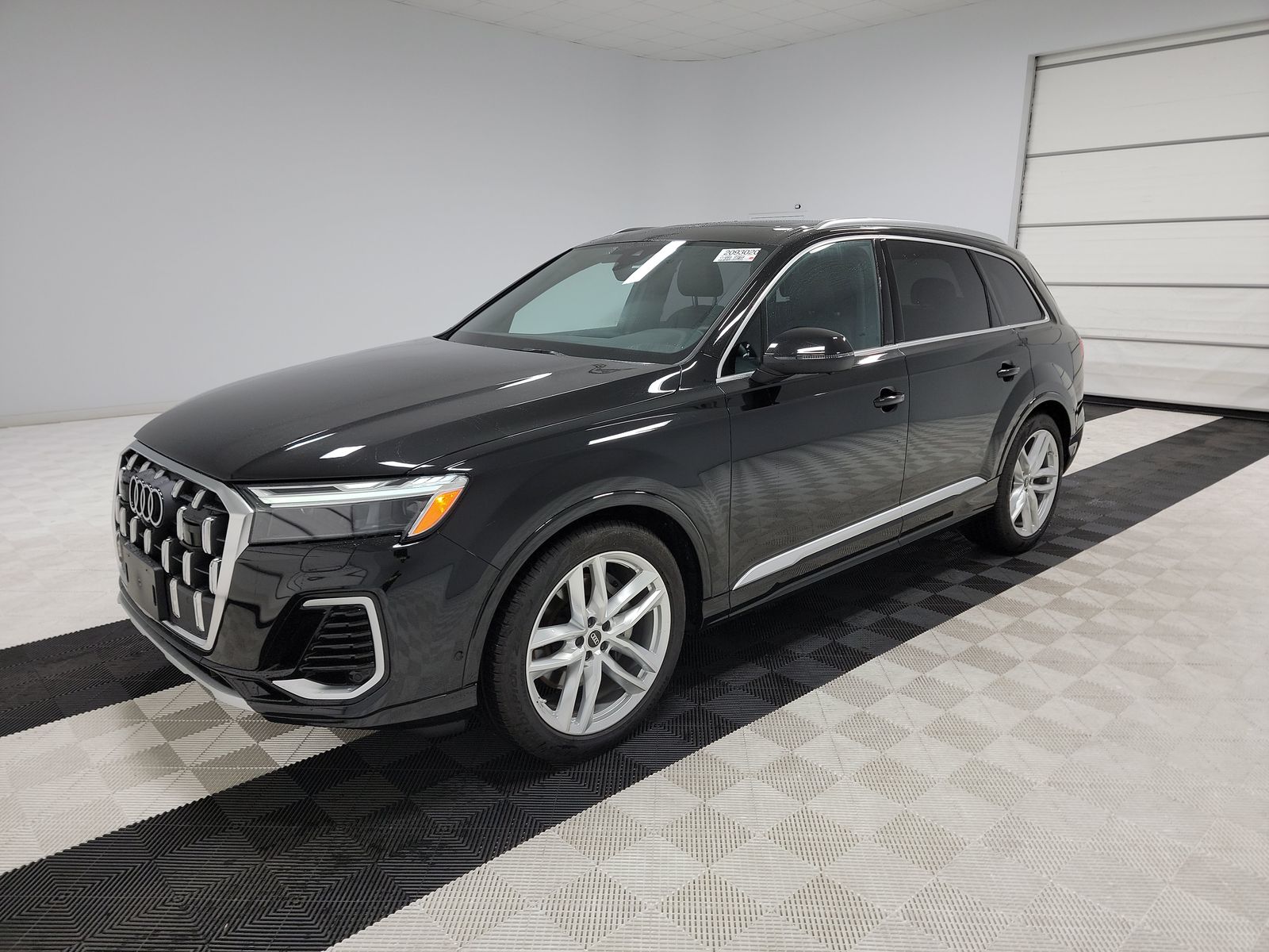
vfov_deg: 56.8
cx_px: 634
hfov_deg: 71.6
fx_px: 880
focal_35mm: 24
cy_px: 476
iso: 50
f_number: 1.8
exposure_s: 1/59
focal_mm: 6.7
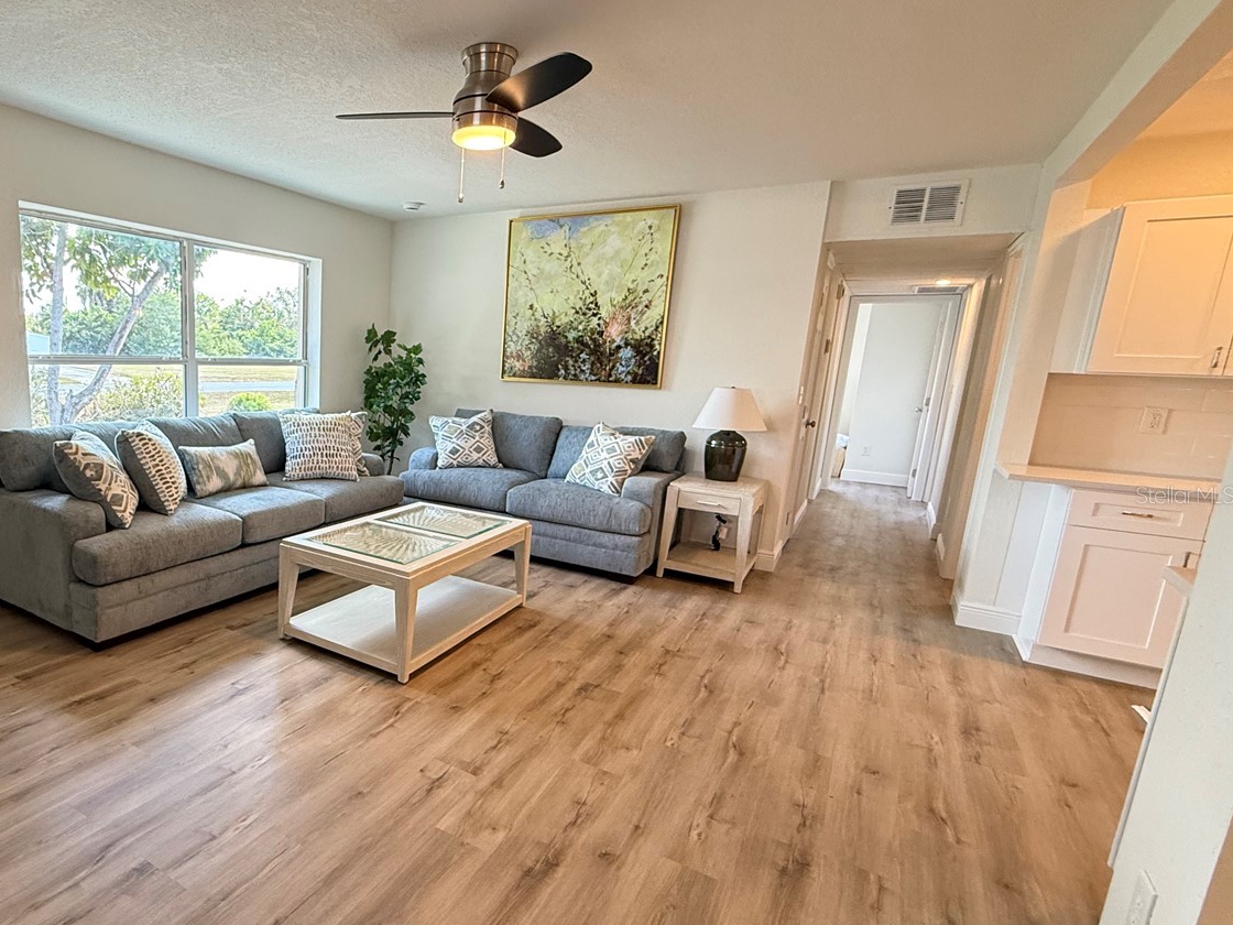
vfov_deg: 65.9
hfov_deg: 77.6
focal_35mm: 20
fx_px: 712
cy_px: 494
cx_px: 359
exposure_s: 1/120
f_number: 2.2
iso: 320
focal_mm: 2.22
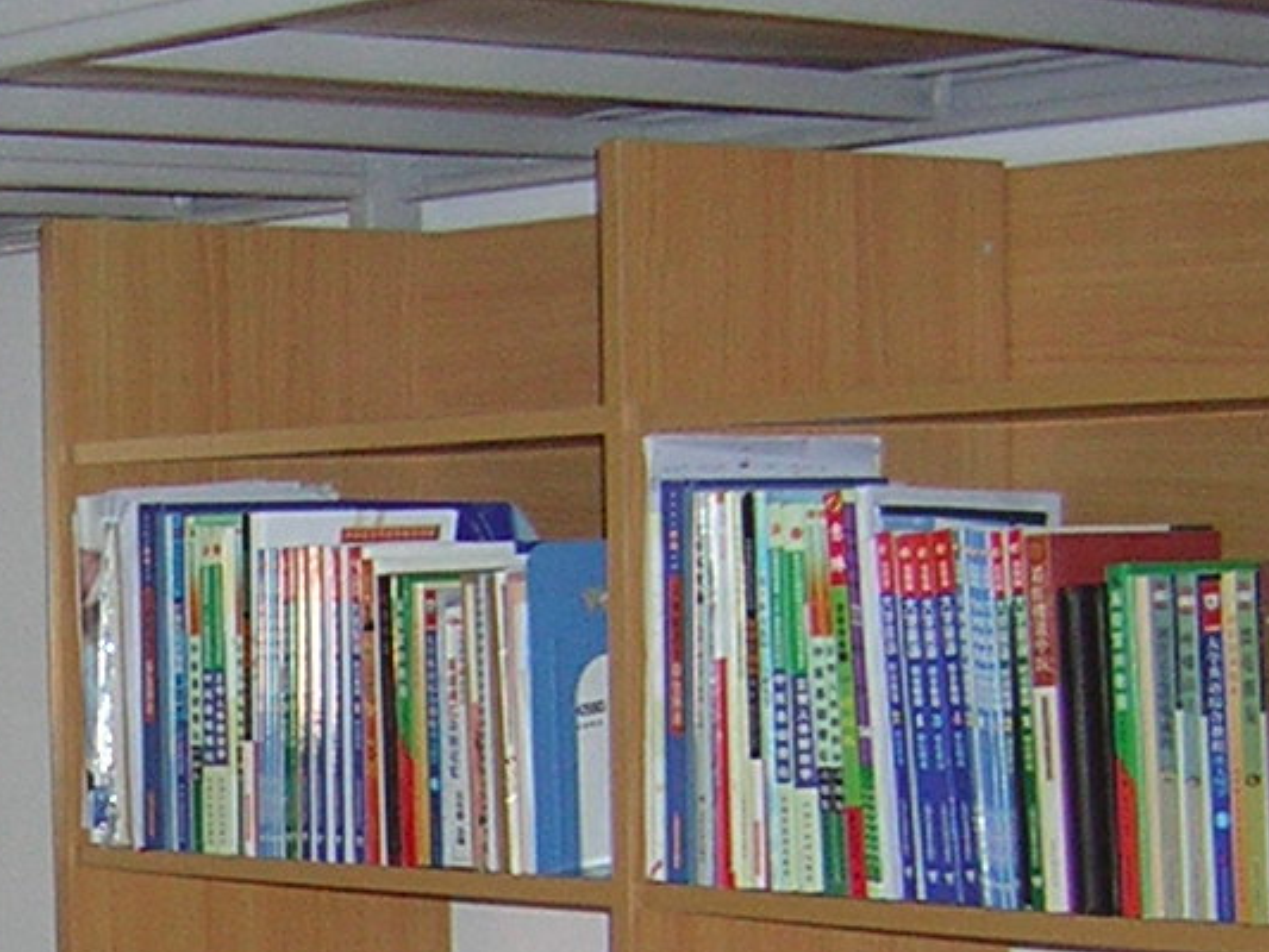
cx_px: 40
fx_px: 3960
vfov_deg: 13.4
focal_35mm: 108
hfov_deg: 17.8
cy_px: 1064
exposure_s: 1/60.1
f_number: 2.6
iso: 85
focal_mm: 4.7
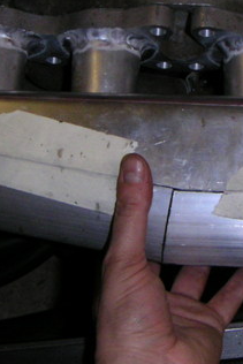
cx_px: 145
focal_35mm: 80
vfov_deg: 25.3
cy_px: 134
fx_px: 809
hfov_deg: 17.1
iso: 200
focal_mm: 5
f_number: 6.7
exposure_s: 1/45
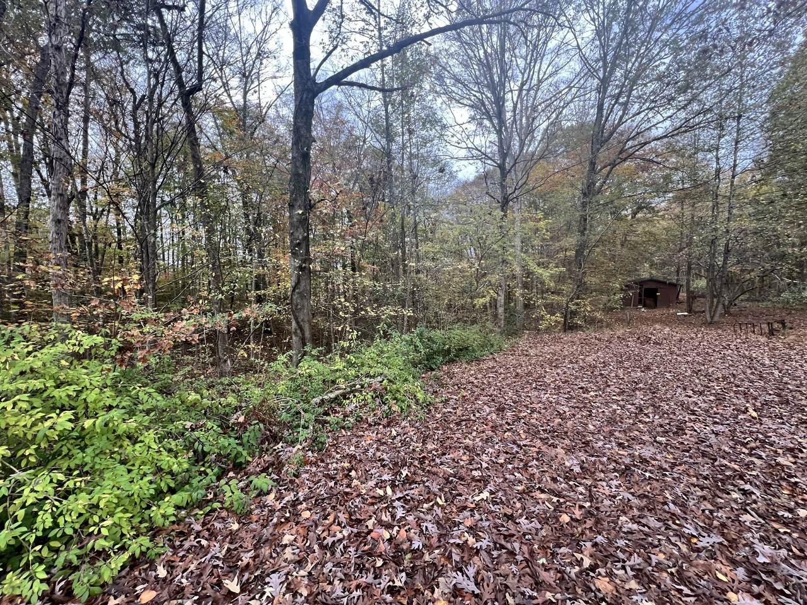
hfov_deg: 106.2
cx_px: 404
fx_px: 303
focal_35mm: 13
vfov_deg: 89.9
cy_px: 302
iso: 100
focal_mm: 1.57
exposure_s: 1/99
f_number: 1.8
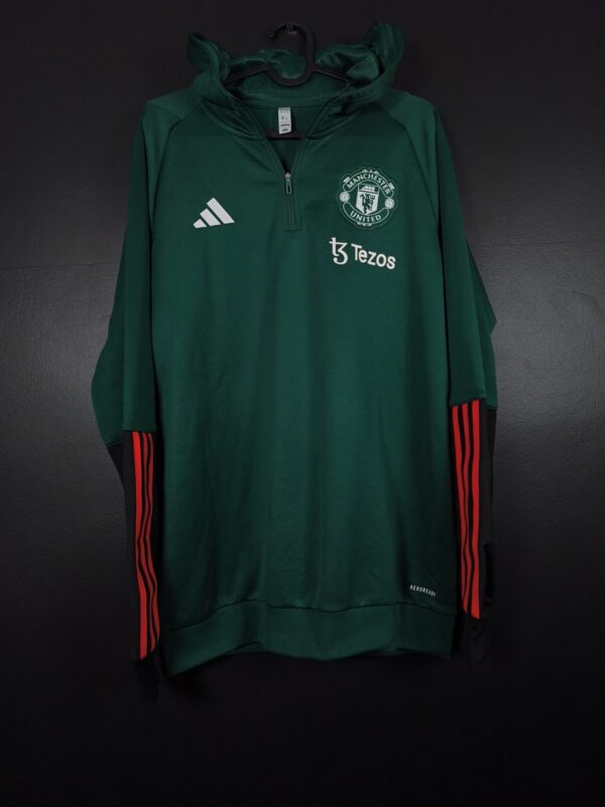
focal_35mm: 23
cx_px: 302
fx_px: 536
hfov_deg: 58.9
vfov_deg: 73.9
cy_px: 404
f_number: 1.6
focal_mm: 6.57
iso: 320
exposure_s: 1/125
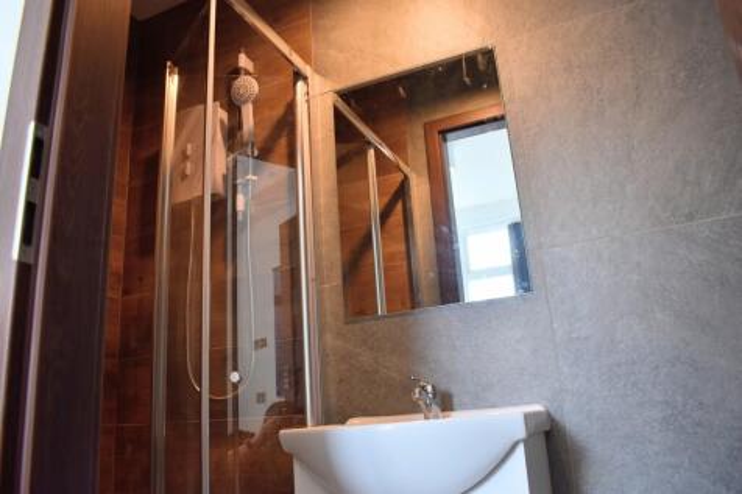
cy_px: 247
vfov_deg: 47.9
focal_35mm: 27
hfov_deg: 67.4
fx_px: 556
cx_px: 371
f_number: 4.5
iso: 400
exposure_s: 1/80
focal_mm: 18
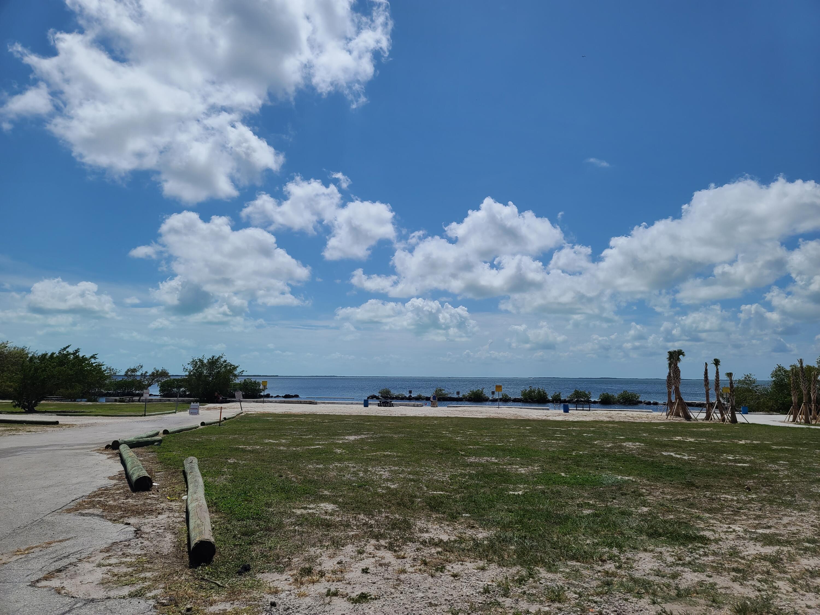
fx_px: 592
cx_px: 410
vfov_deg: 54.9
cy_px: 308
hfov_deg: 69.4
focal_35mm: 25
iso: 16
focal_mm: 7
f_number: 1.8
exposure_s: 1/3327
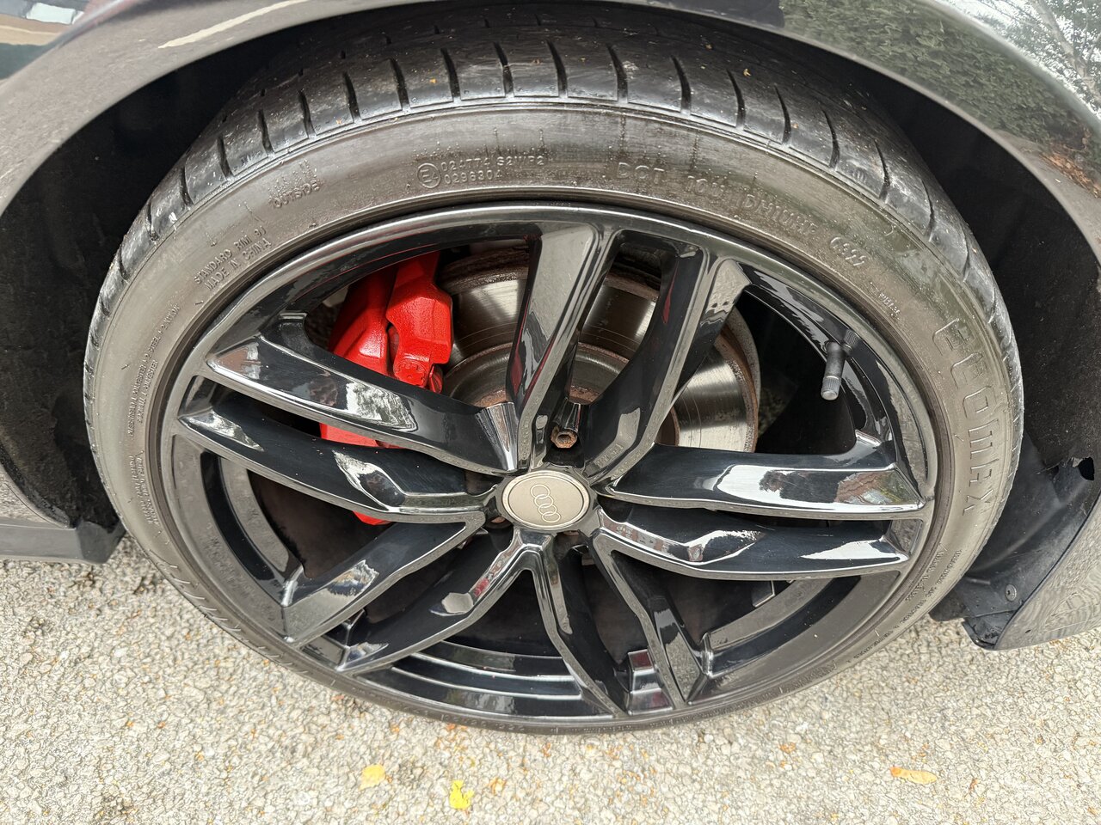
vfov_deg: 56.8
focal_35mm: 24
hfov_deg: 71.6
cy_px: 412
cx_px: 550
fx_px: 763
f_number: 1.78
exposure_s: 1/60
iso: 320
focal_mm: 6.76
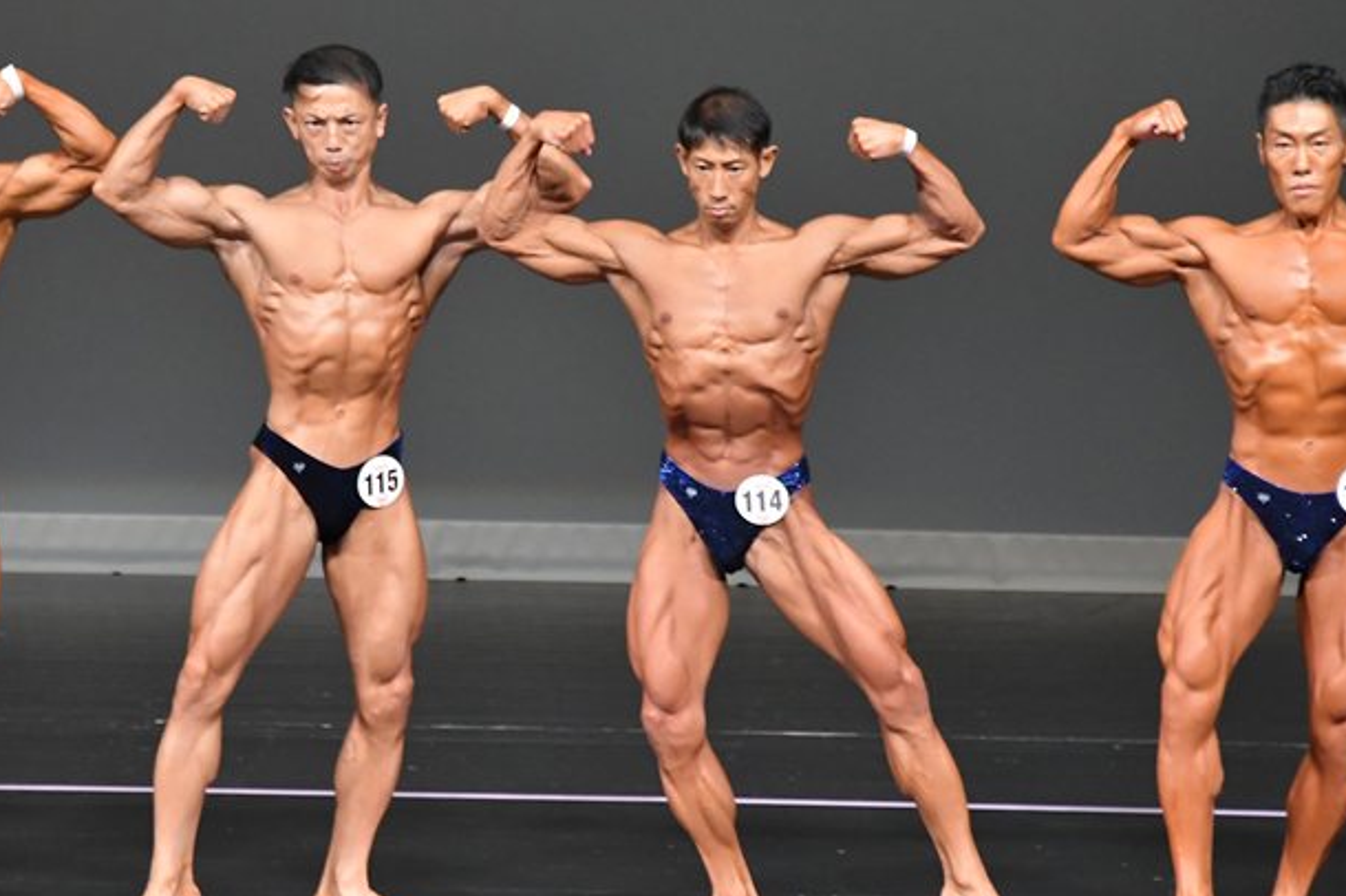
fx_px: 14947
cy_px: 461
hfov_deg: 5.2
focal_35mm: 400
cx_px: 562
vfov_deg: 3.4
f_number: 5.6
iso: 5000
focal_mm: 210
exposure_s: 1/400
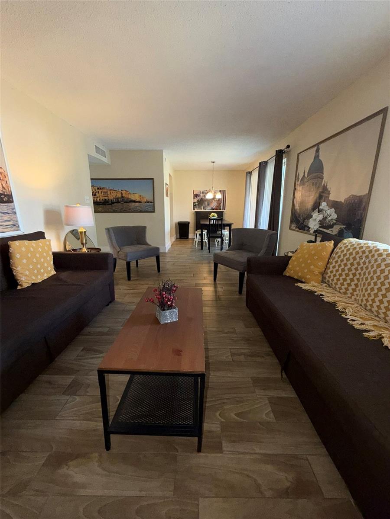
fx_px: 210
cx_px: 195
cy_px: 260
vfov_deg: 102.1
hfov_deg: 85.7
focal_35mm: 14
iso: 125
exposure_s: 1/60
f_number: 2.2
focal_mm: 2.22
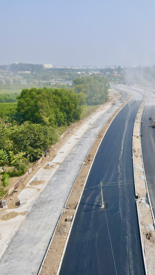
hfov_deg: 30.5
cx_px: 167
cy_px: 137
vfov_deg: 56.6
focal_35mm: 35
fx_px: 256
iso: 100
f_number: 2.8
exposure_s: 1/725
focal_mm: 4.5
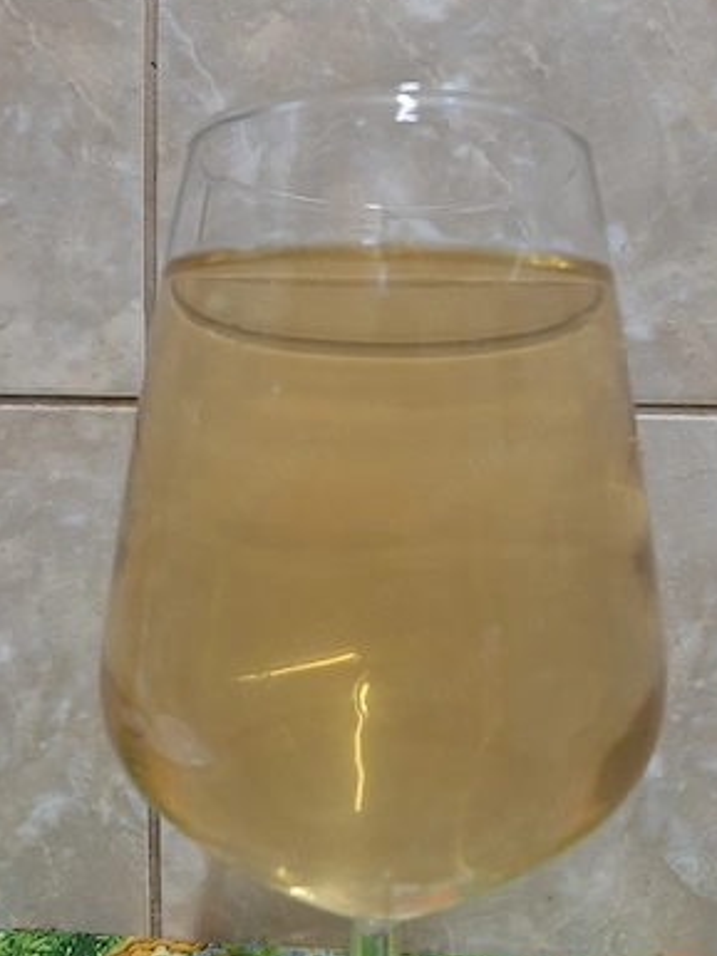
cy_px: 479
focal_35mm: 27
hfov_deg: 51.4
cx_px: 365
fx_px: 745
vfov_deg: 65.3
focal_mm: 3.93
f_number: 1.7
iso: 200
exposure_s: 1/50
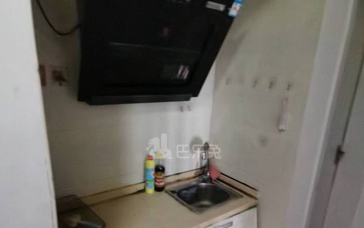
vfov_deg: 48.7
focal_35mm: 25
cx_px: 184
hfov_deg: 72.5
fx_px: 248
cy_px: 147
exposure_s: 1/17.1
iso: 1000
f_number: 2.4
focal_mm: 1.78
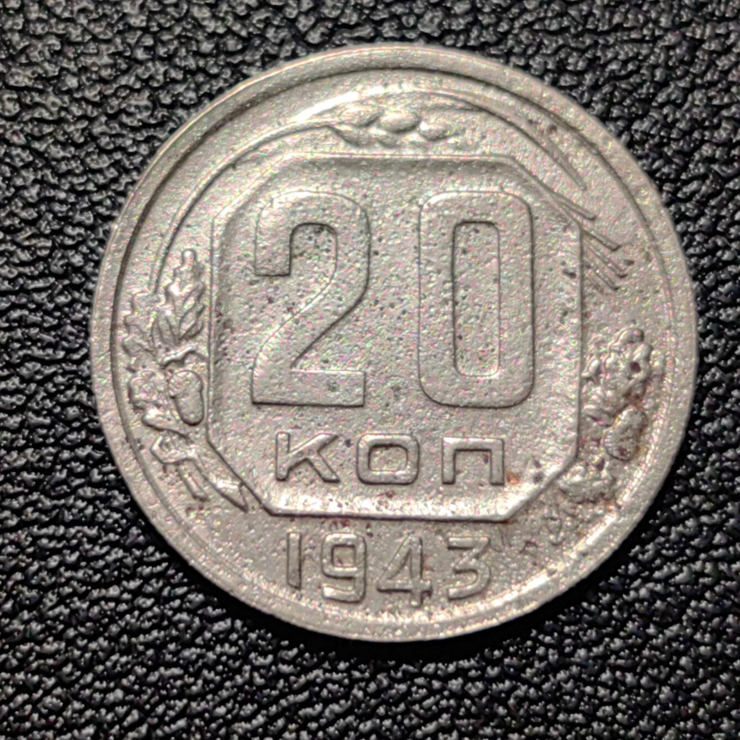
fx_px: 2612
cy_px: 339
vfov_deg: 16.1
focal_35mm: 108
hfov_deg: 16.1
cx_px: 369
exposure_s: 1/455
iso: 50
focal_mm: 5.75
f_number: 1.4
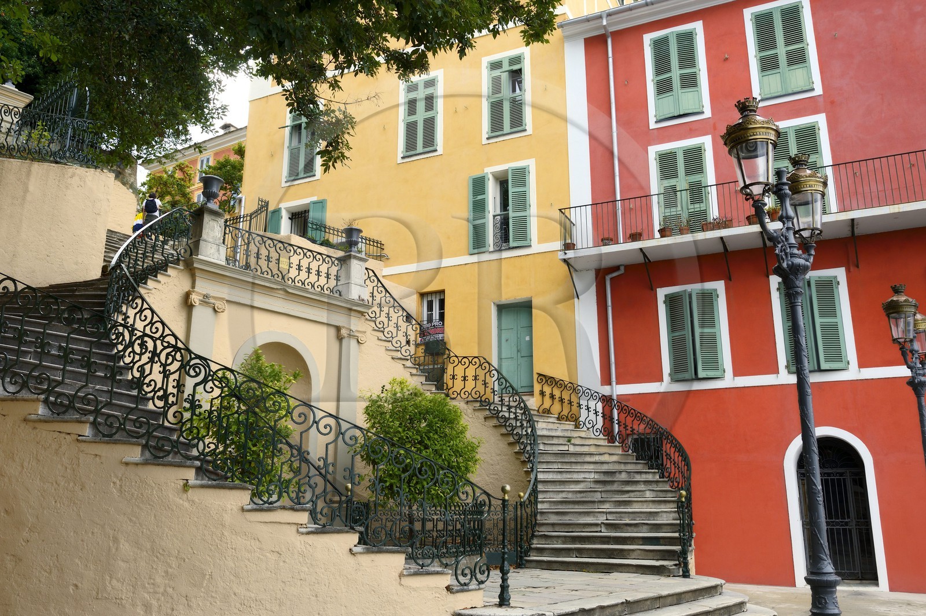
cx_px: 463
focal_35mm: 29
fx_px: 745
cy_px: 308
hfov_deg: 63.7
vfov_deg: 44.9
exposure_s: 1/125
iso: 200
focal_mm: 29
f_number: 11
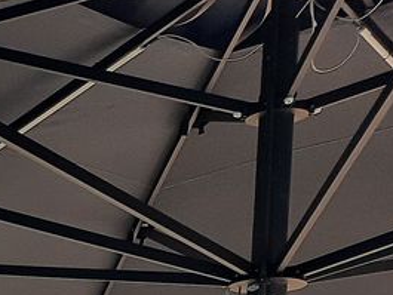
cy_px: 590
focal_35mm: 113
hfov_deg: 13.7
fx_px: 1283
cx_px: -479
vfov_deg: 11.7
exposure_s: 1/342
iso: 32
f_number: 2
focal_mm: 4.6
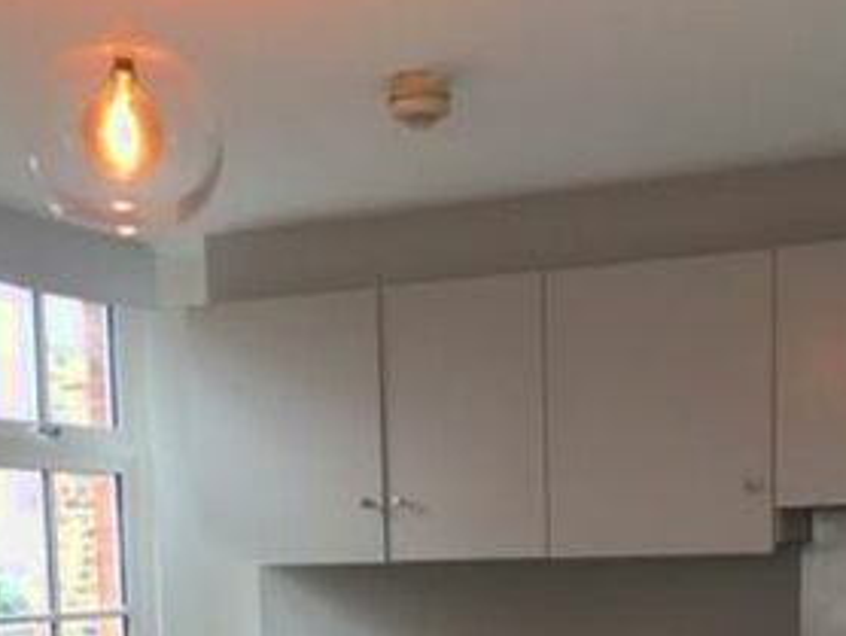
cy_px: 781
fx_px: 1786
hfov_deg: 26.7
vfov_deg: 19.0
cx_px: 417
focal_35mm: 73
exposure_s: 1/33
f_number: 2.2
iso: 64
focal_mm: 4.15
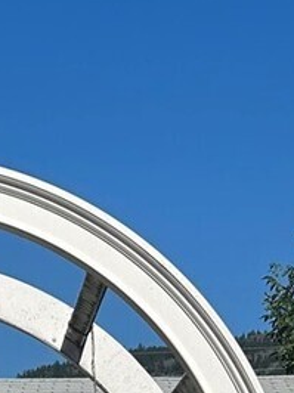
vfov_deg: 13.4
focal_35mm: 141
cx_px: -71
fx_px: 1599
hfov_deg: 10.3
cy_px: 535
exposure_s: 1/11364
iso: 50
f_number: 1.5
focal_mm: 5.7
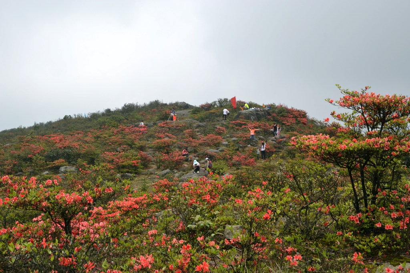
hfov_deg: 43.6
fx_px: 513
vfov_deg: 29.9
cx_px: 205
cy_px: 136
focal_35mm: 45
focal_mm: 30
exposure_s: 1/100
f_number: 11
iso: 100
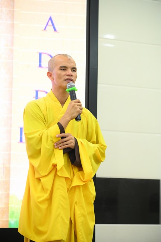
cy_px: 121
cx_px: 80
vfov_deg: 17.1
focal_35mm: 120
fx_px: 807
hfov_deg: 11.4
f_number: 4
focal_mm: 120
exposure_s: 1/160
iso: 5000
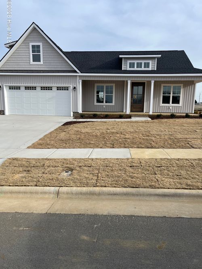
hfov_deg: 53.0
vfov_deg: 67.3
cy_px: 134
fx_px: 202
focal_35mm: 26
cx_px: 101
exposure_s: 1/2688
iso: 50
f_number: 1.6
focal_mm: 5.1
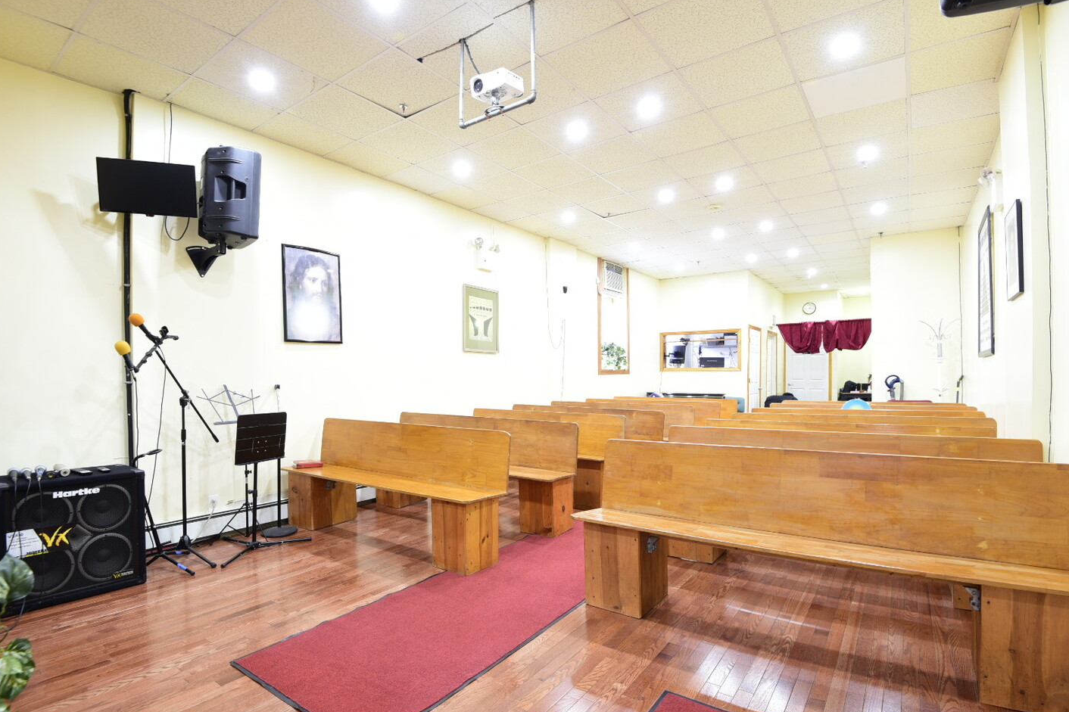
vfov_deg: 70.4
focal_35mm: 17
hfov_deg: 93.3
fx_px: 505
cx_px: 522
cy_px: 369
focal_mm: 16
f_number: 8
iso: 250
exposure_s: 1/1.3
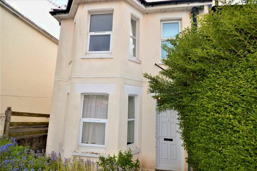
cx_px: 128
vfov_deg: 77.3
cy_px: 86
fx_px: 107
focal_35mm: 15
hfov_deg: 100.4
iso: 140
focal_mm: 10
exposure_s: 1/125
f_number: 5.6
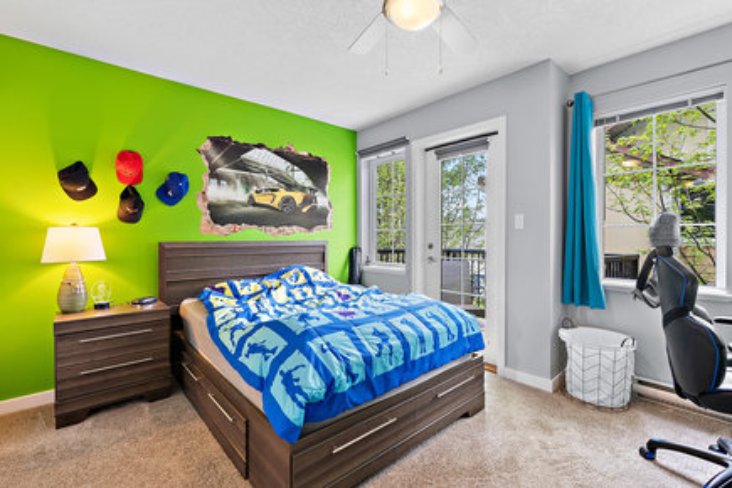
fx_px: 325
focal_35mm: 16
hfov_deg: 96.7
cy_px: 244
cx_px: 366
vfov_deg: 73.7
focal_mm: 16
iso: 320
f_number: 5
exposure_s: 1/6
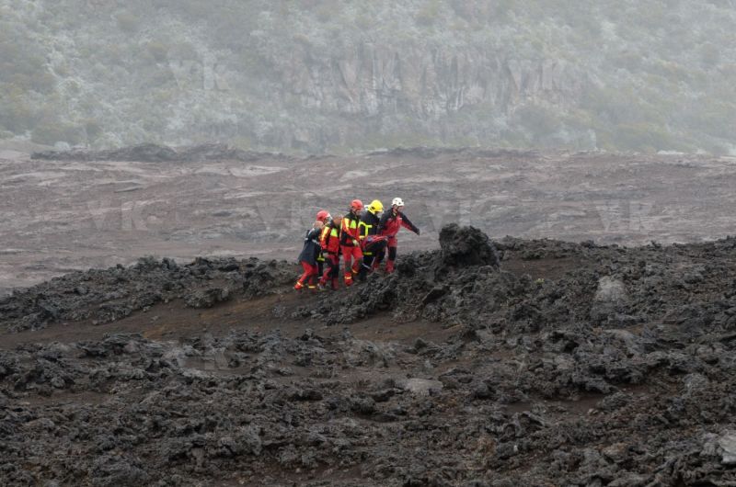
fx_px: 6121
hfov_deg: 6.9
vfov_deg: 4.6
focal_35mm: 300
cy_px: 244
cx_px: 368
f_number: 8
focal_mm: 200
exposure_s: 1/400
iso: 250
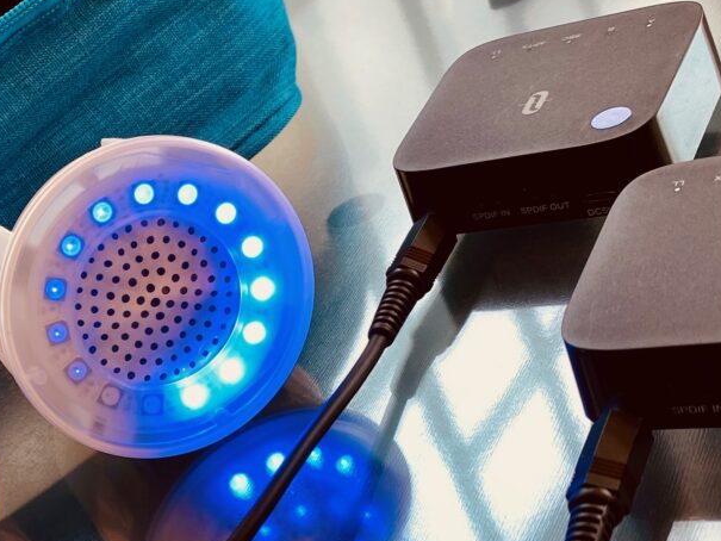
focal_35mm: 44
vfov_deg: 32.8
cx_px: 217
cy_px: 311
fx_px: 917
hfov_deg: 42.1
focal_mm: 4.25
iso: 32
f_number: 1.8
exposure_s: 1/101
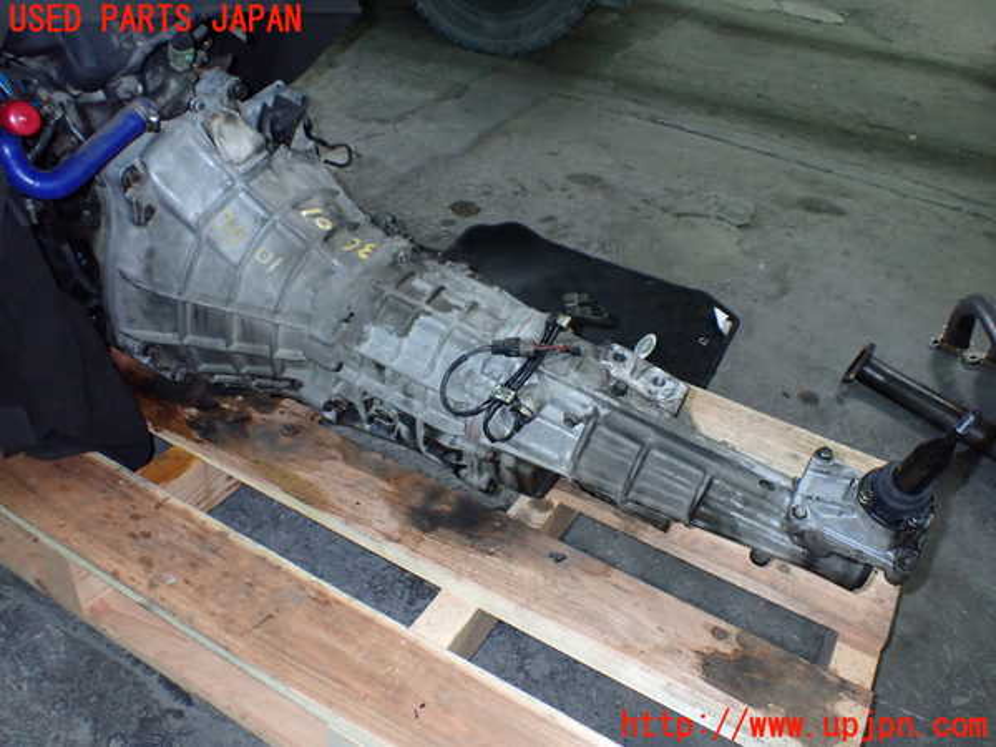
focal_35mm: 30
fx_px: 863
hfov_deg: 60.0
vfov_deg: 46.8
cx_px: 498
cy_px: 374
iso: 800
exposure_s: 1/30
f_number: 6.3
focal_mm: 5.4
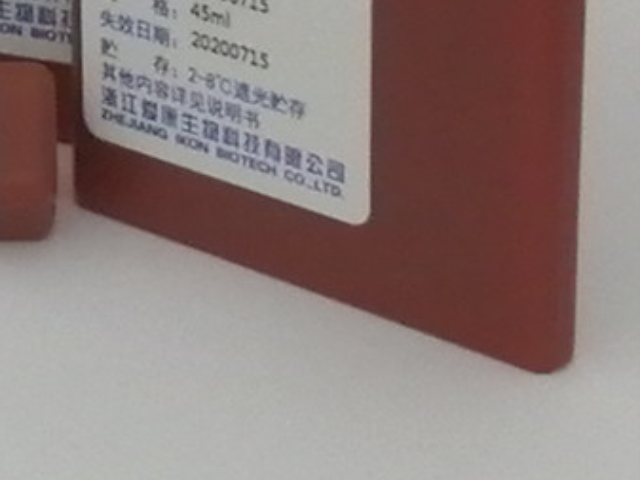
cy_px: -112
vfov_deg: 5.2
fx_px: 5271
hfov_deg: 6.9
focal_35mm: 285
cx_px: -298
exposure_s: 1/30
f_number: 1.8
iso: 64
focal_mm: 3.64
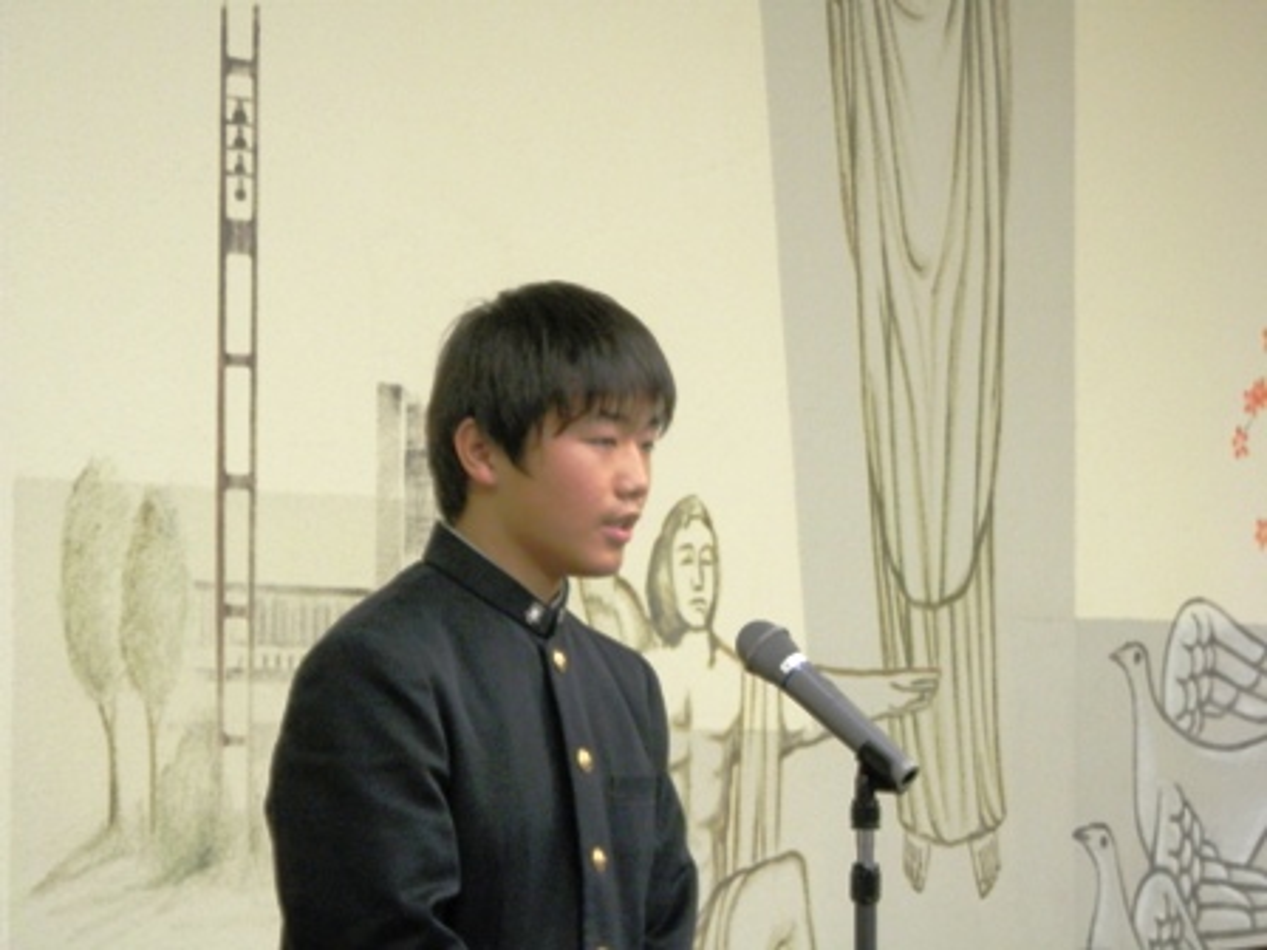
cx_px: 634
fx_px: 6186
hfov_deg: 11.7
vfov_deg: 8.8
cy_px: 475
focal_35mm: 169
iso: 320
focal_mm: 30.2
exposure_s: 1/20
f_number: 5.7
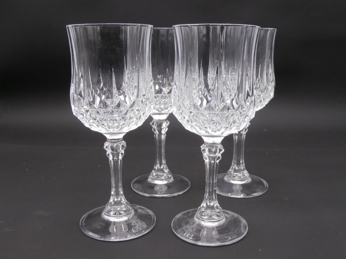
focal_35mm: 38
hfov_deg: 49.0
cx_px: 173
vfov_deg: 37.7
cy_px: 130
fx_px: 380
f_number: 3.9
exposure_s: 1/125
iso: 200
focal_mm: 6.67
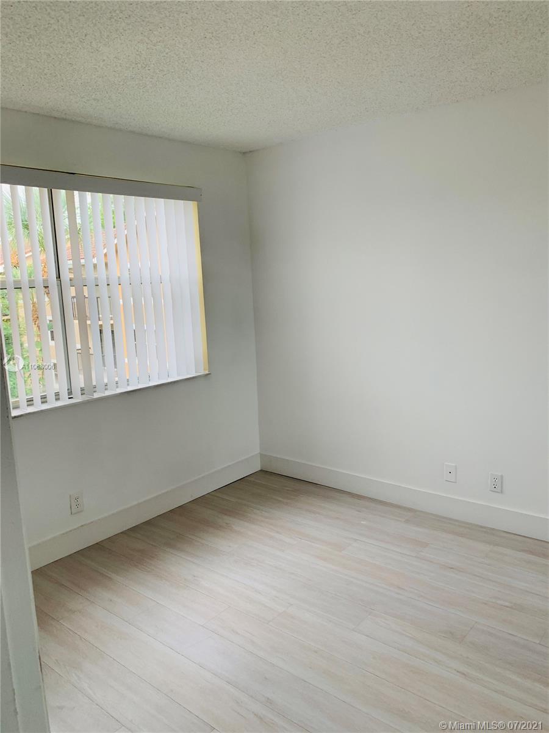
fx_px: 550
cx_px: 274
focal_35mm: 26
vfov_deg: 67.3
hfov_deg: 53.1
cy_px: 366
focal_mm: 4.25
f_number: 1.8
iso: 50
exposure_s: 1/121
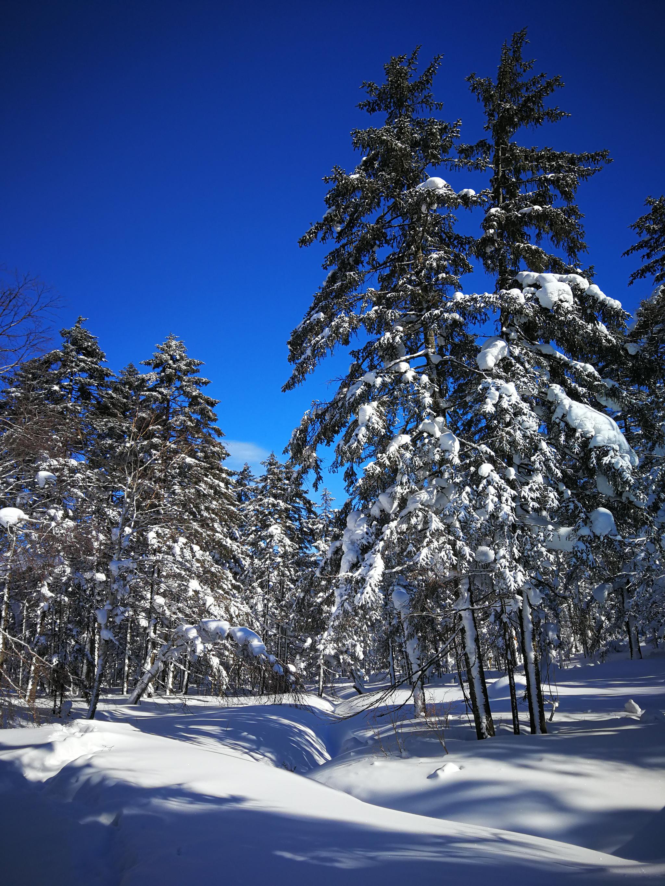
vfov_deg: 65.3
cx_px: 332
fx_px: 692
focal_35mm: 27
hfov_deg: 51.4
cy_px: 443
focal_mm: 3.95
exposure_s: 1/1245
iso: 50
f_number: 2.2
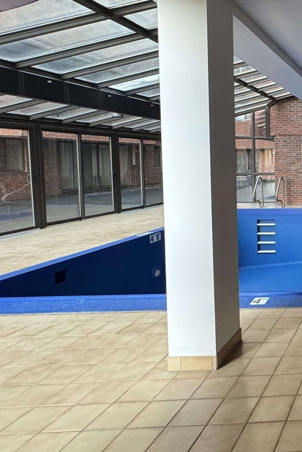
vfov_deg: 64.7
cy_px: 175
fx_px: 352
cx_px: 416
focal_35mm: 28
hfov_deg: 31.8
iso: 320
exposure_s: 1/70
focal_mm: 2.22
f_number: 2.2
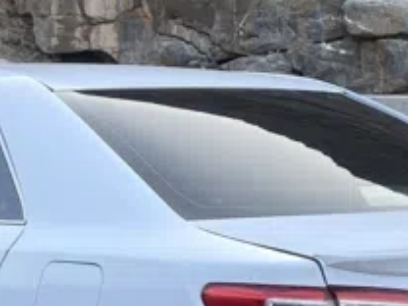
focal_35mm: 80
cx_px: 175
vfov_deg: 18.3
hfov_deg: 24.4
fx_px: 943
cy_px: 245
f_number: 1.8
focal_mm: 4.25
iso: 32
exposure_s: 1/268
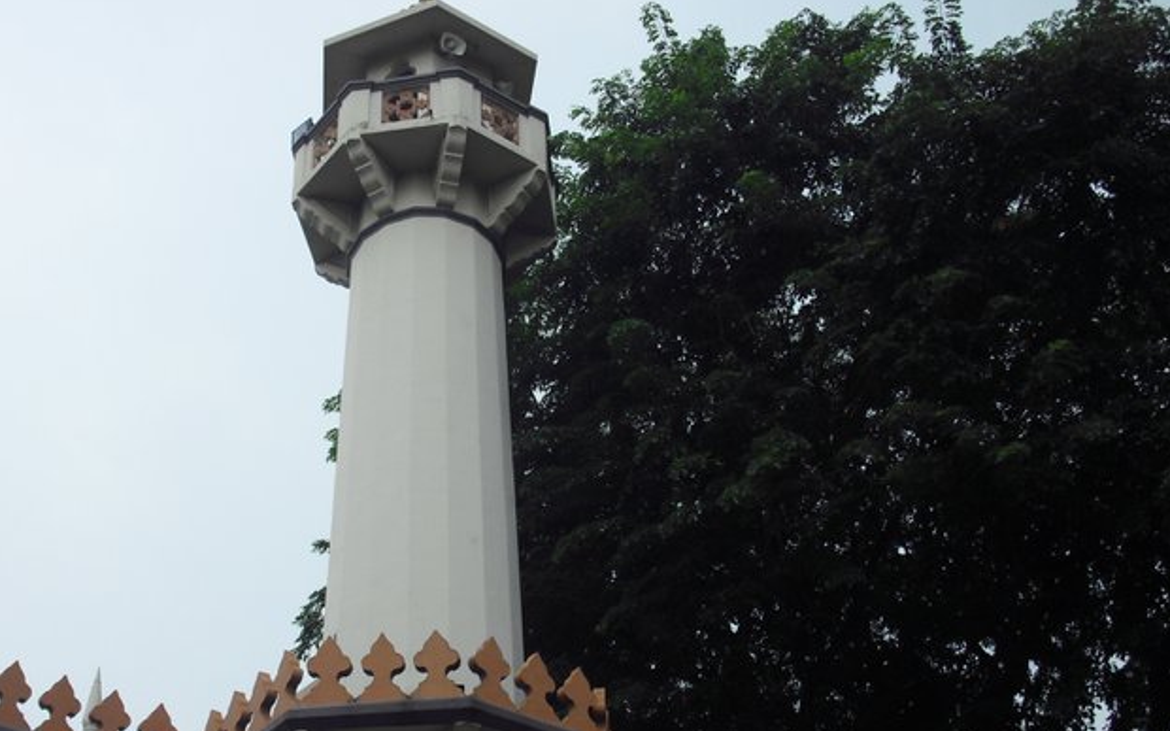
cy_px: 463
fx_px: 1657
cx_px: 451
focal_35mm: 52
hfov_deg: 38.7
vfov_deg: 24.8
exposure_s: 1/160
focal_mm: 6.2
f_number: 8
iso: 100
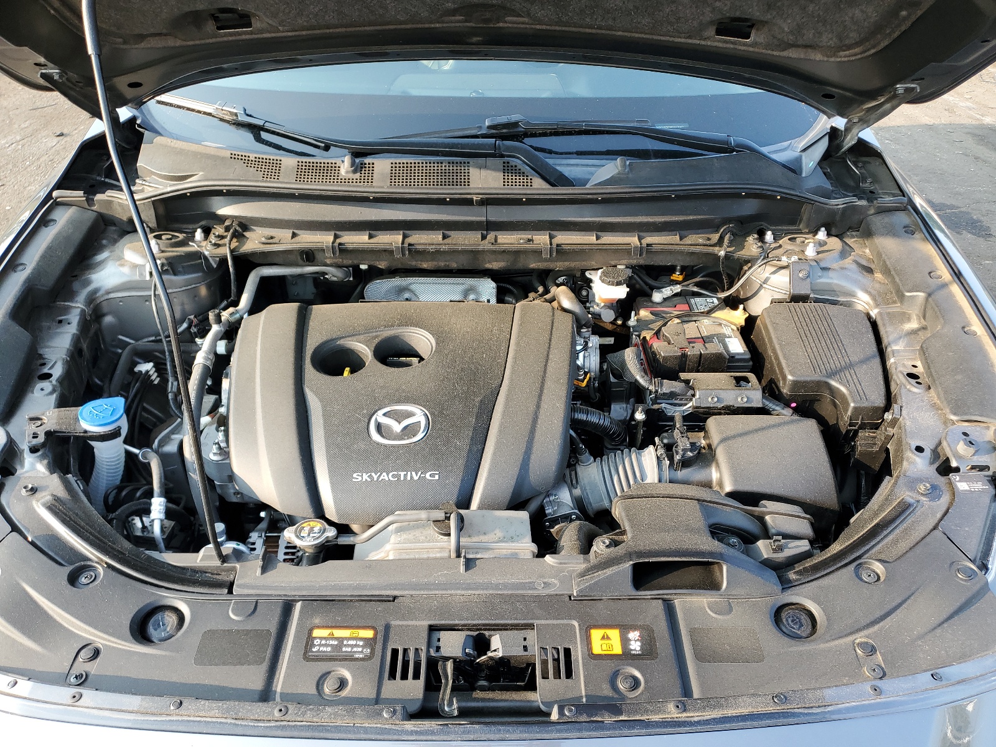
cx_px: 498
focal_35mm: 26
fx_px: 748
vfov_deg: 53.1
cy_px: 374
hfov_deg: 67.3
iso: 50
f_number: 1.5
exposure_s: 1/217
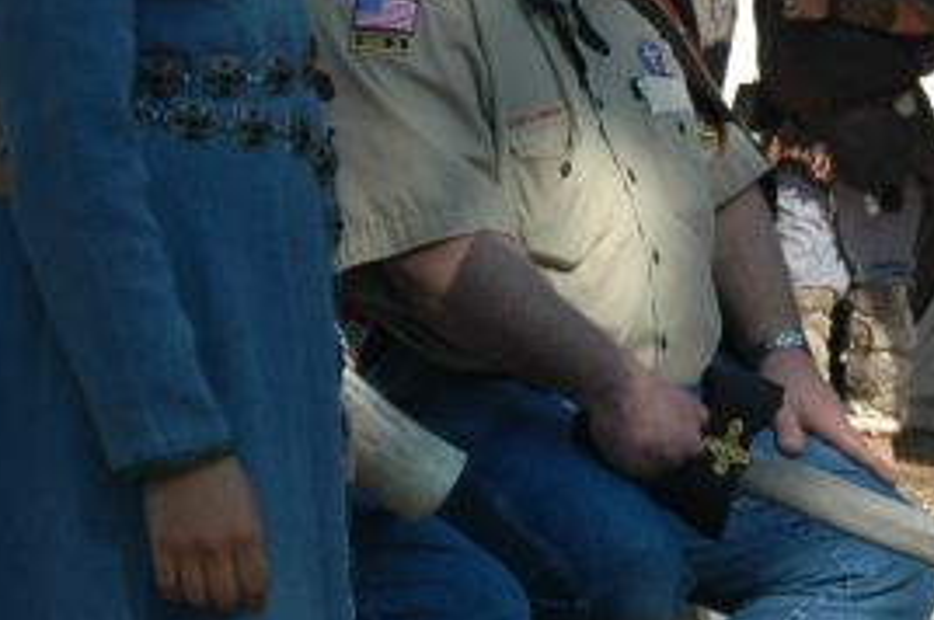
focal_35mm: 401
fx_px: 10391
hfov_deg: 5.1
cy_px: -167
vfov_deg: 3.4
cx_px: 1171
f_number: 9
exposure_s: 1/320
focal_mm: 70
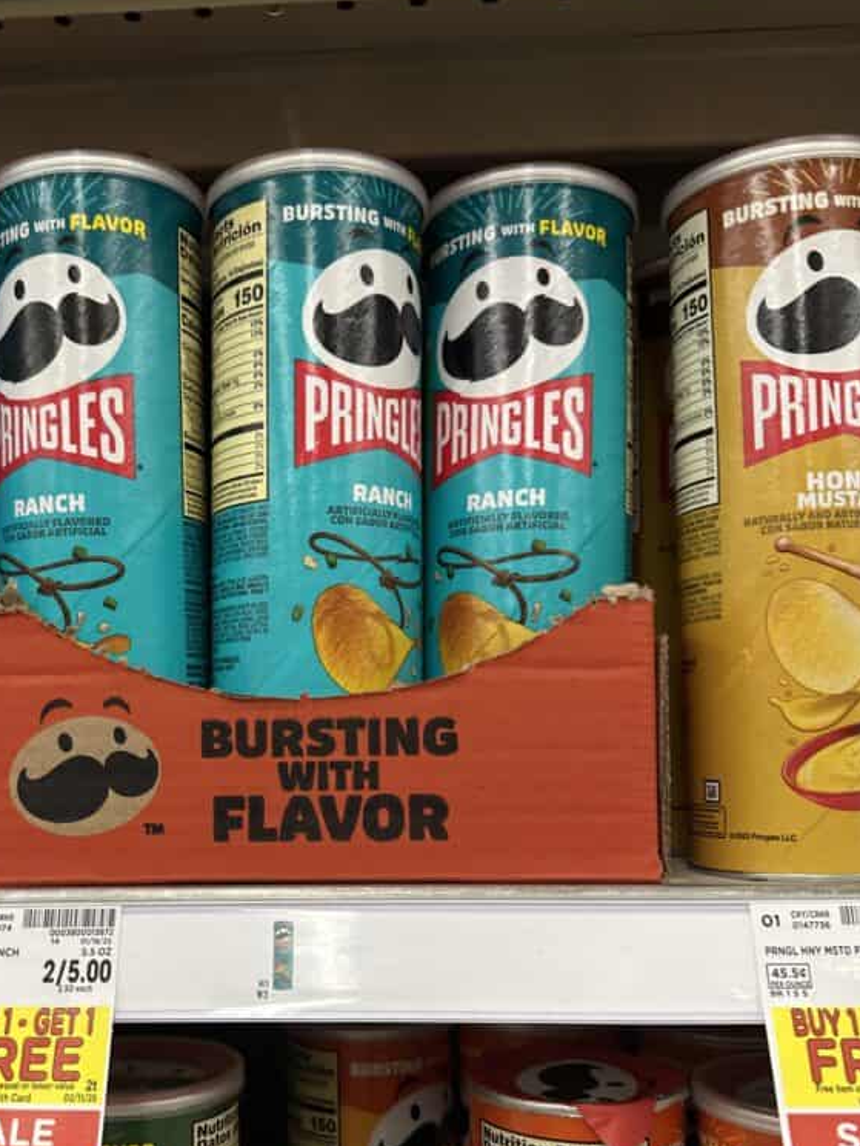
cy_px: 700
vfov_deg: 54.8
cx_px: 300
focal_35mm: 33
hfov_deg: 42.5
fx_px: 1093
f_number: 1.78
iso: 160
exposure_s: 1/61
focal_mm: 6.86
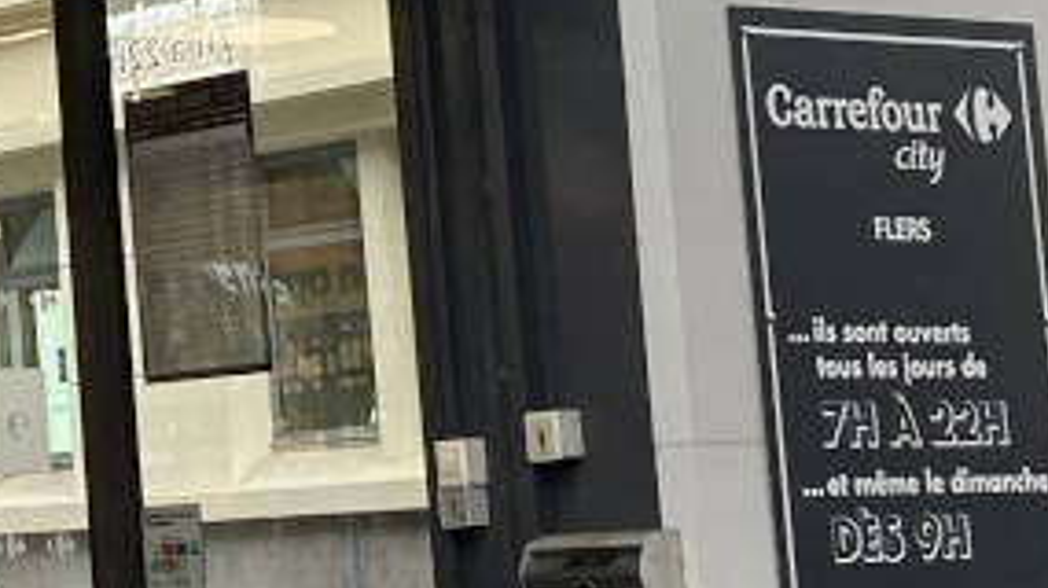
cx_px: -393
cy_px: -88
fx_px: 4166
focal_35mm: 150
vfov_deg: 8.0
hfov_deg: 13.7
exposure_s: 1/120
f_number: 1.8
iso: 64
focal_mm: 3.99
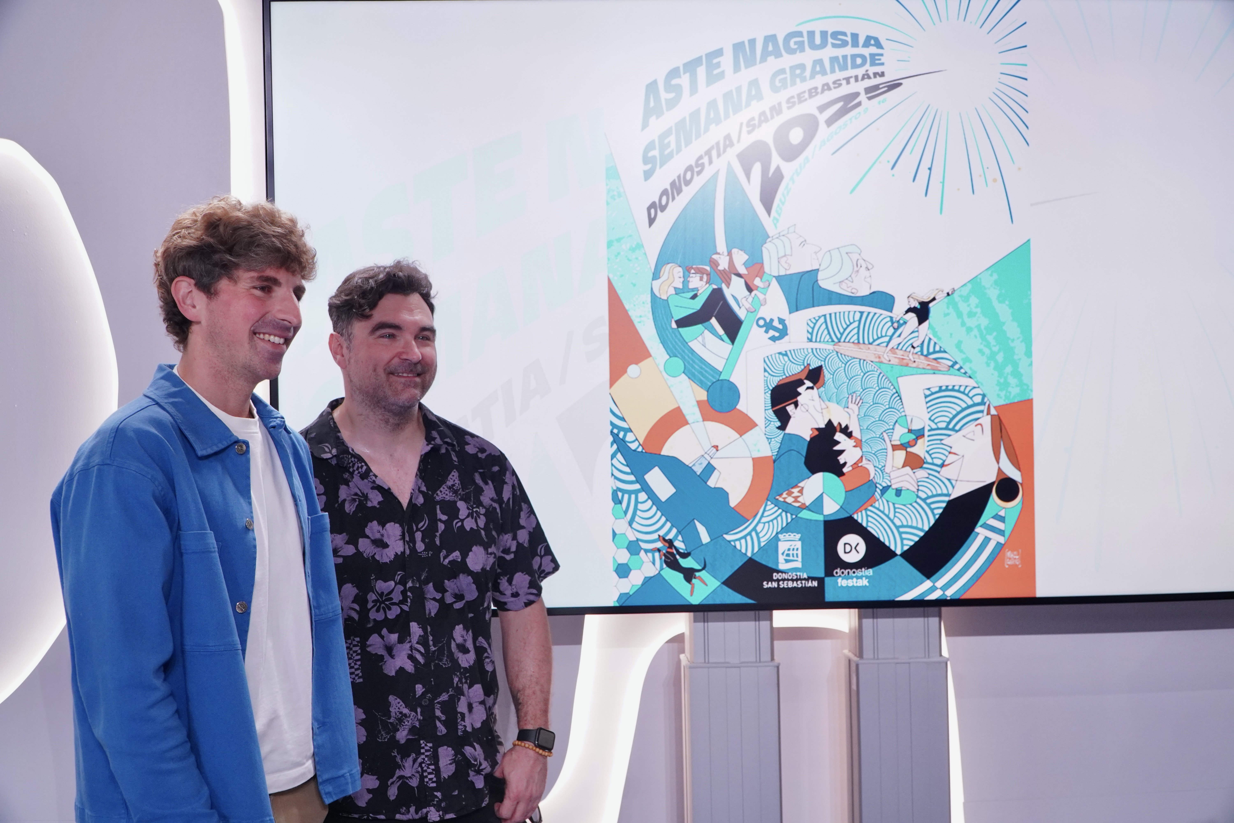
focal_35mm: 39
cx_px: 617
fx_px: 1337
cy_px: 412
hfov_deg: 49.6
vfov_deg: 34.2
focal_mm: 26
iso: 1600
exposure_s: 1/125
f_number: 5.6
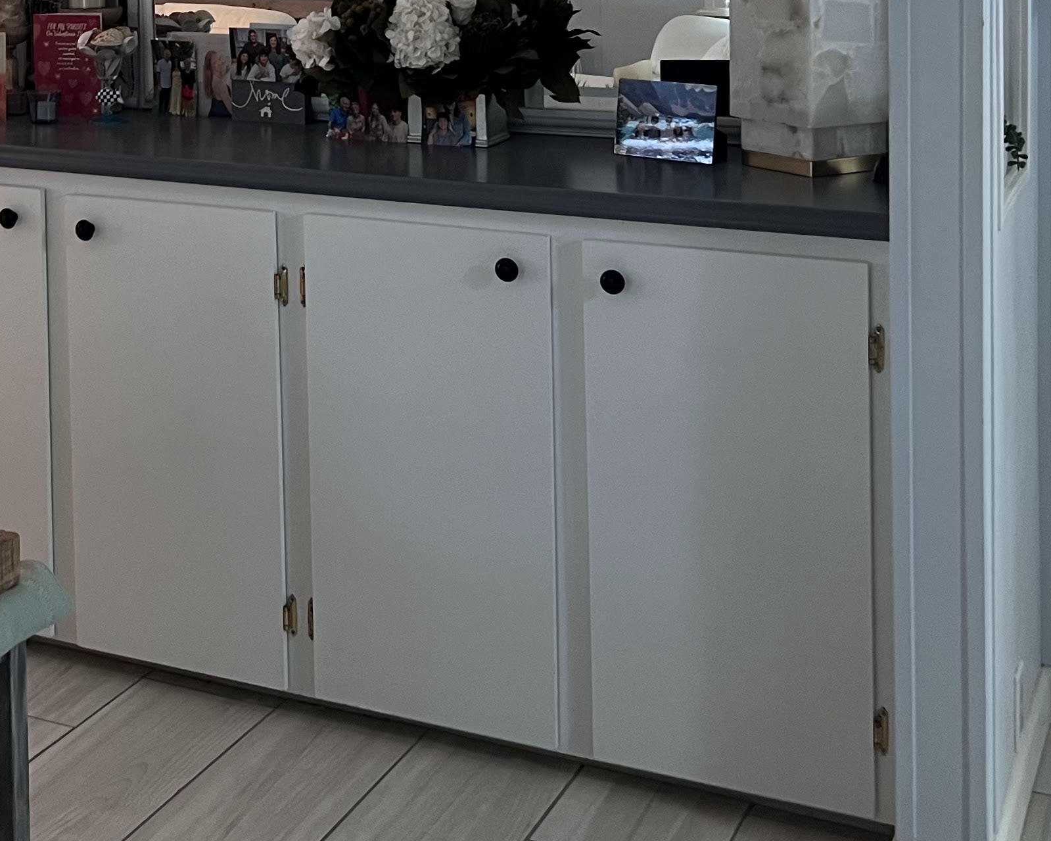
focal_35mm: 64
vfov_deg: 22.6
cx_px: 132
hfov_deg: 28.6
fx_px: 1991
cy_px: -74
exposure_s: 1/60
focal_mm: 5.7
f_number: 1.5
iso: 125
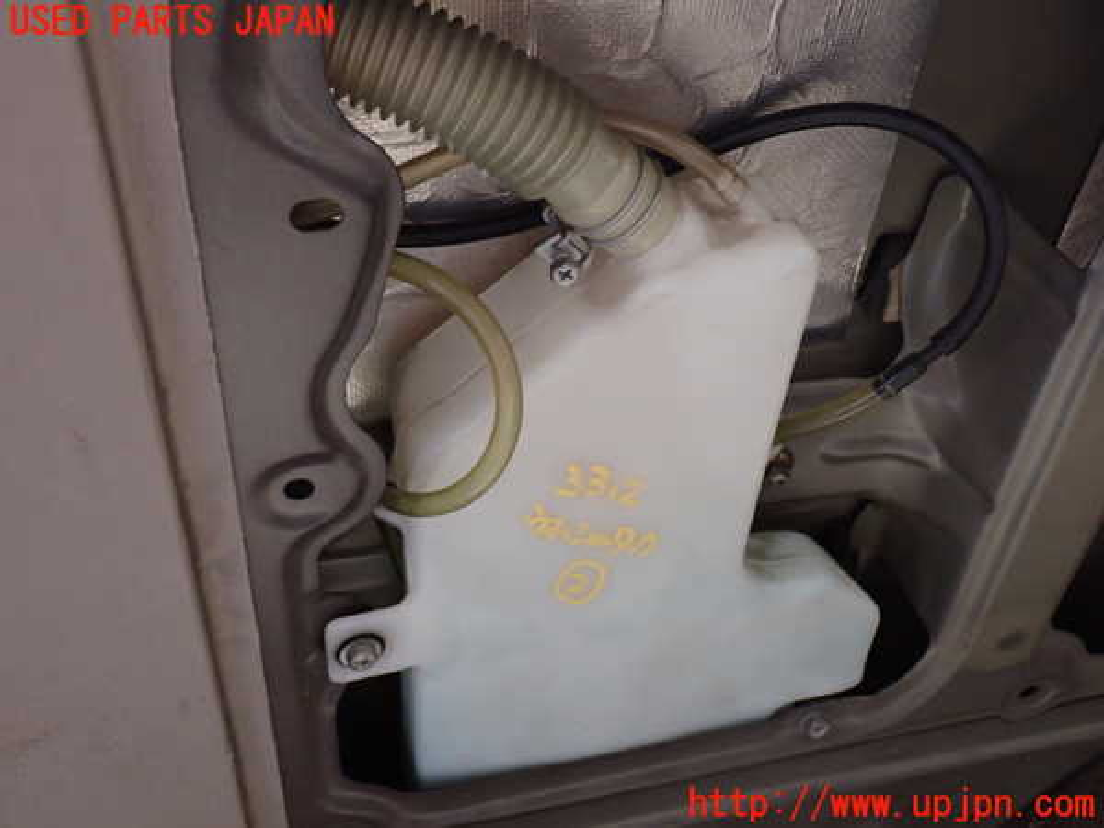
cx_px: 552
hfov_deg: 49.0
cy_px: 414
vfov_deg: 37.7
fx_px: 1212
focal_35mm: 38
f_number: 2.7
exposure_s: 1/40
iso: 640
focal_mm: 6.83
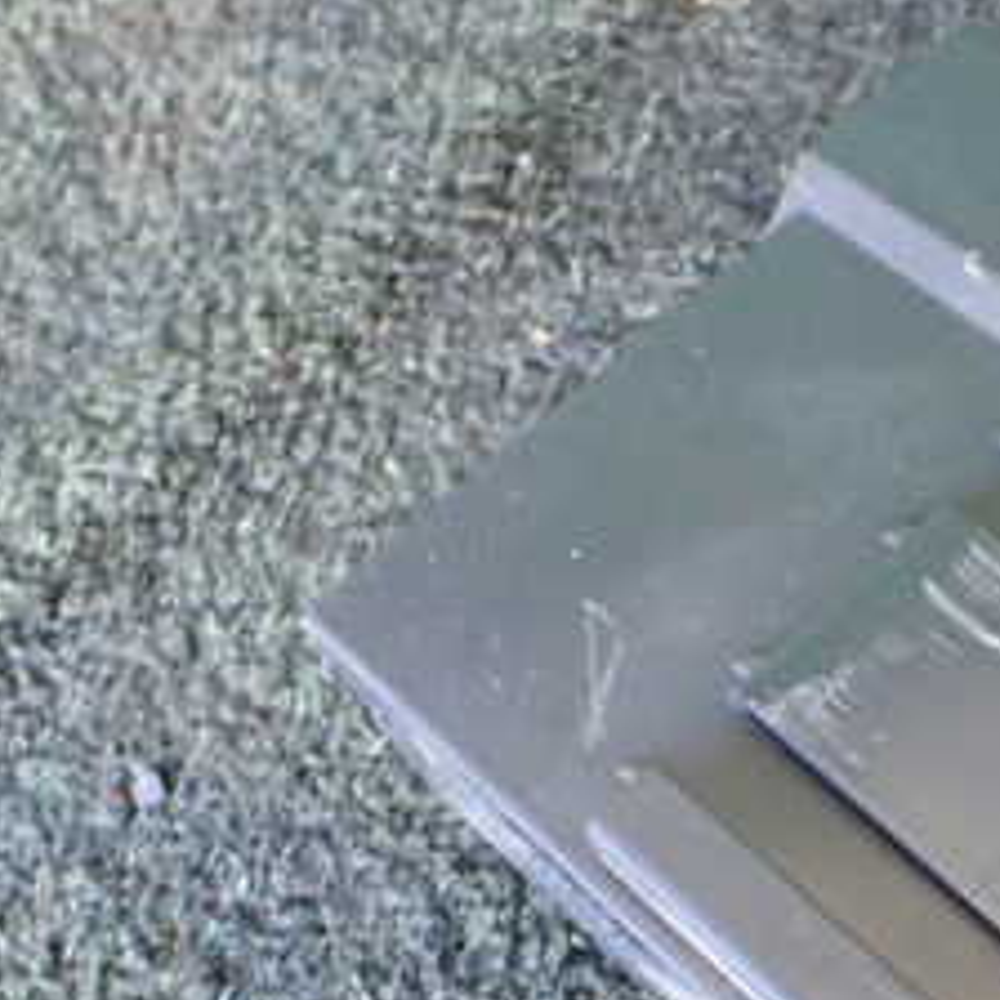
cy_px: 888
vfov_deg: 23.7
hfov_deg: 22.6
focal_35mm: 71
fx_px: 2321
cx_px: 1161
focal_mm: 5.4
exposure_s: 1/40
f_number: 2.3
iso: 800
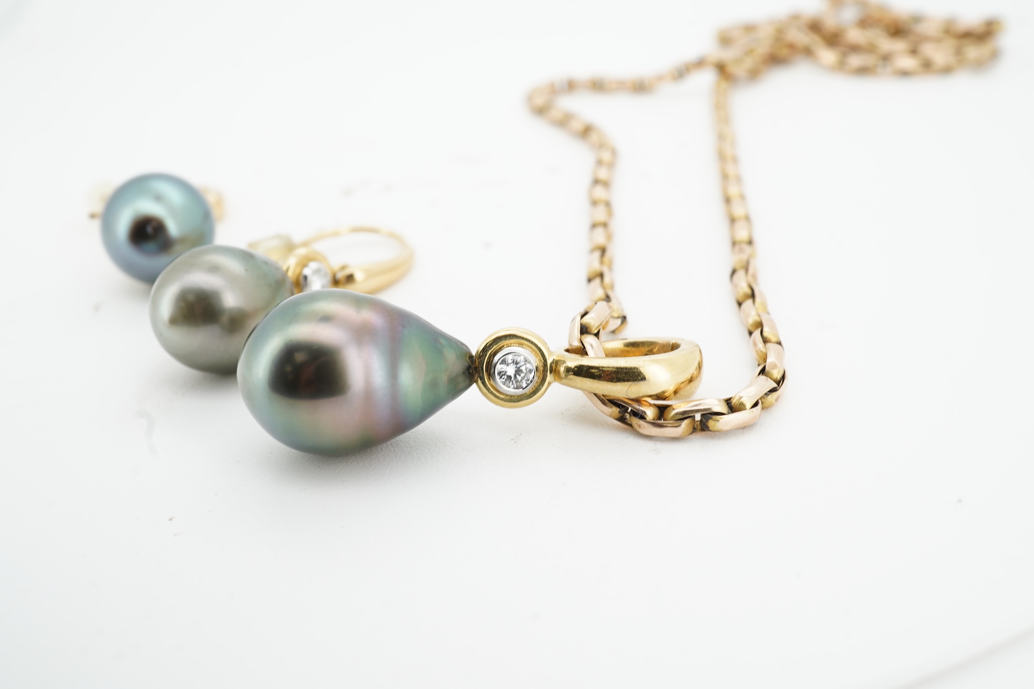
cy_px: 344
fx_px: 1292
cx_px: 517
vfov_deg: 29.9
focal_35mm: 45
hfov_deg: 43.6
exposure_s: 1/50
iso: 125
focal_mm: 30
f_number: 22
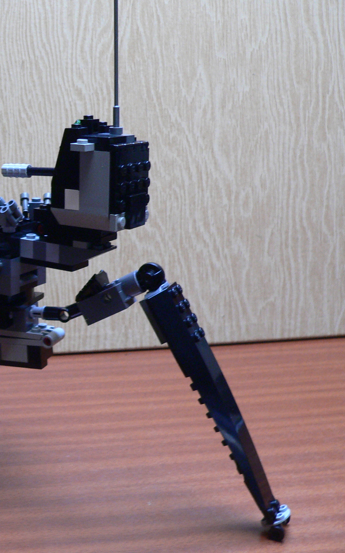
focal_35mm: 51
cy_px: 277
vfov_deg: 39.6
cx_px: 9
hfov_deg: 24.3
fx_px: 767
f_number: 2.8
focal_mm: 6
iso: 200
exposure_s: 1/30
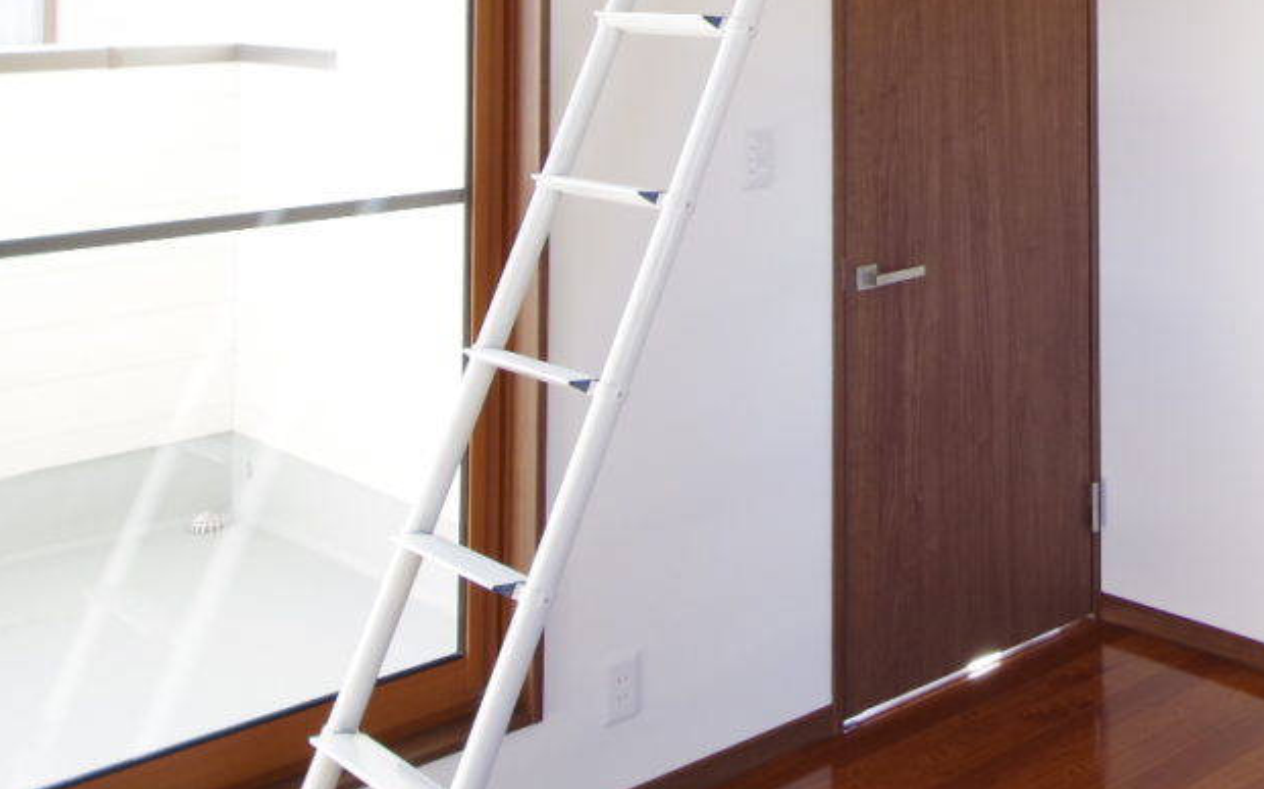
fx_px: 1767
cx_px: 1317
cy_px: -144
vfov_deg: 23.2
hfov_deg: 35.0
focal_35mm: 51
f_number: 4.5
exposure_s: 1/25
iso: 400
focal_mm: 13
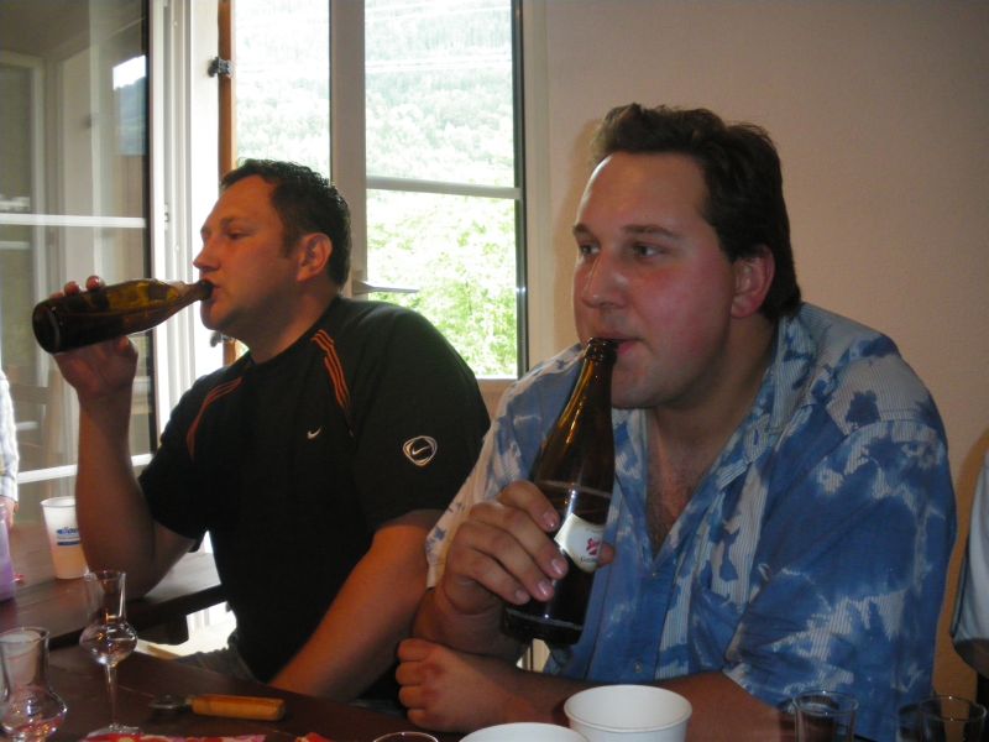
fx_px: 1029
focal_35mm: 36
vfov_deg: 39.7
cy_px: 371
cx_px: 494
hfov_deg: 51.4
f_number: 3.5
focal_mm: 6.3
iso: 400
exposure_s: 1/50
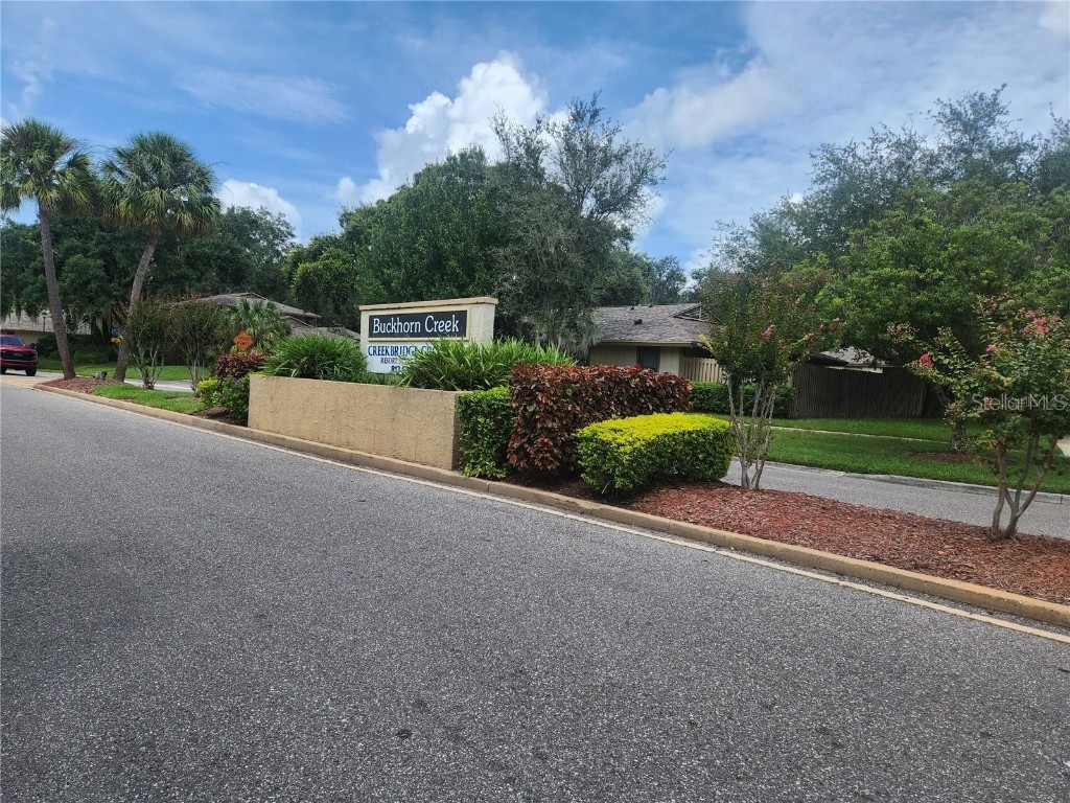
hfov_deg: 73.9
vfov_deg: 58.9
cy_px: 402
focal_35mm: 23
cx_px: 535
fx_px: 711
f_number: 1.8
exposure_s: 1/1300
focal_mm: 5.4
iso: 20
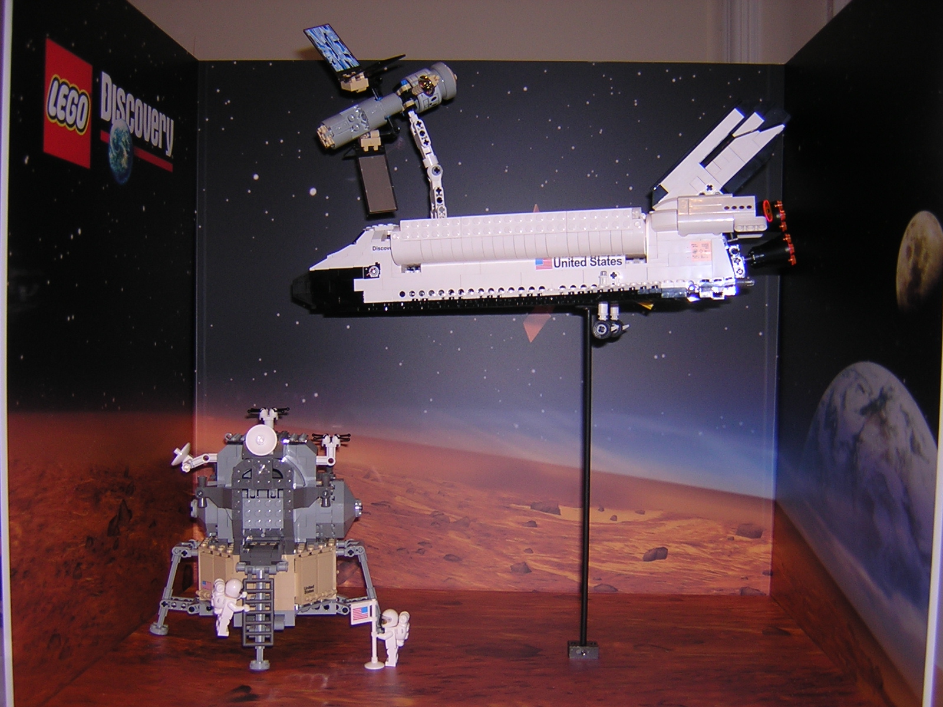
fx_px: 981
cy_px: 354
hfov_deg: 51.4
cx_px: 472
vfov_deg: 39.7
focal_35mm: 36
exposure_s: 1/60.1
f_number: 2.6
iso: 100
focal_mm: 4.7
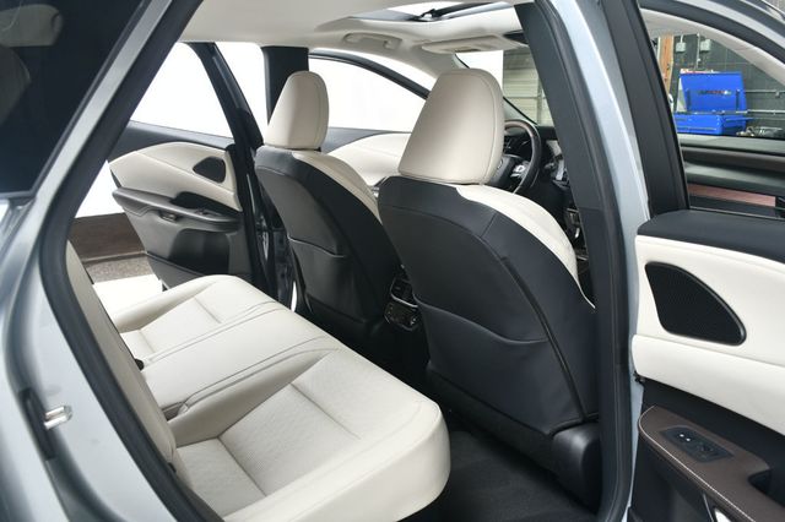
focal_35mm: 30
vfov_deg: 43.6
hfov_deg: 62.0
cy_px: 261
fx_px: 654
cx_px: 392
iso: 100
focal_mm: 20
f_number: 7.1
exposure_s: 1/160
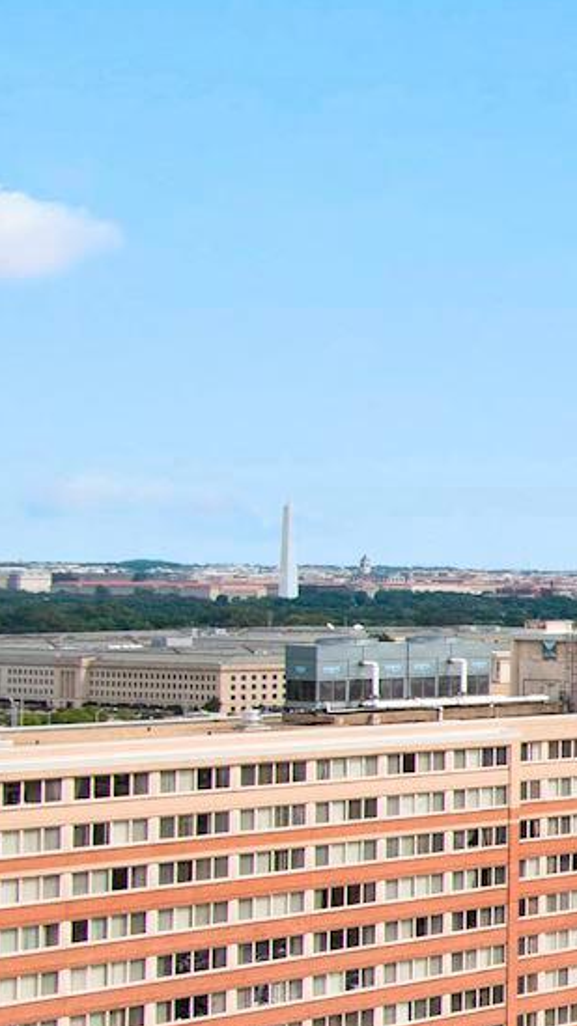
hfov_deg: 10.7
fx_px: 1661
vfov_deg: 31.8
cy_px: 1016
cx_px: 1832
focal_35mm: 61
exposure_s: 1/500
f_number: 8
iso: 200
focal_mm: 16
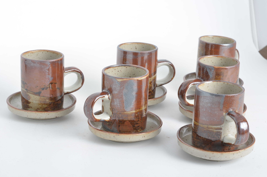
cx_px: 134
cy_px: 88
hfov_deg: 27.0
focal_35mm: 75
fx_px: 555
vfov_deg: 18.1
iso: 100
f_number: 11
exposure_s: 1/125
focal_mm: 50
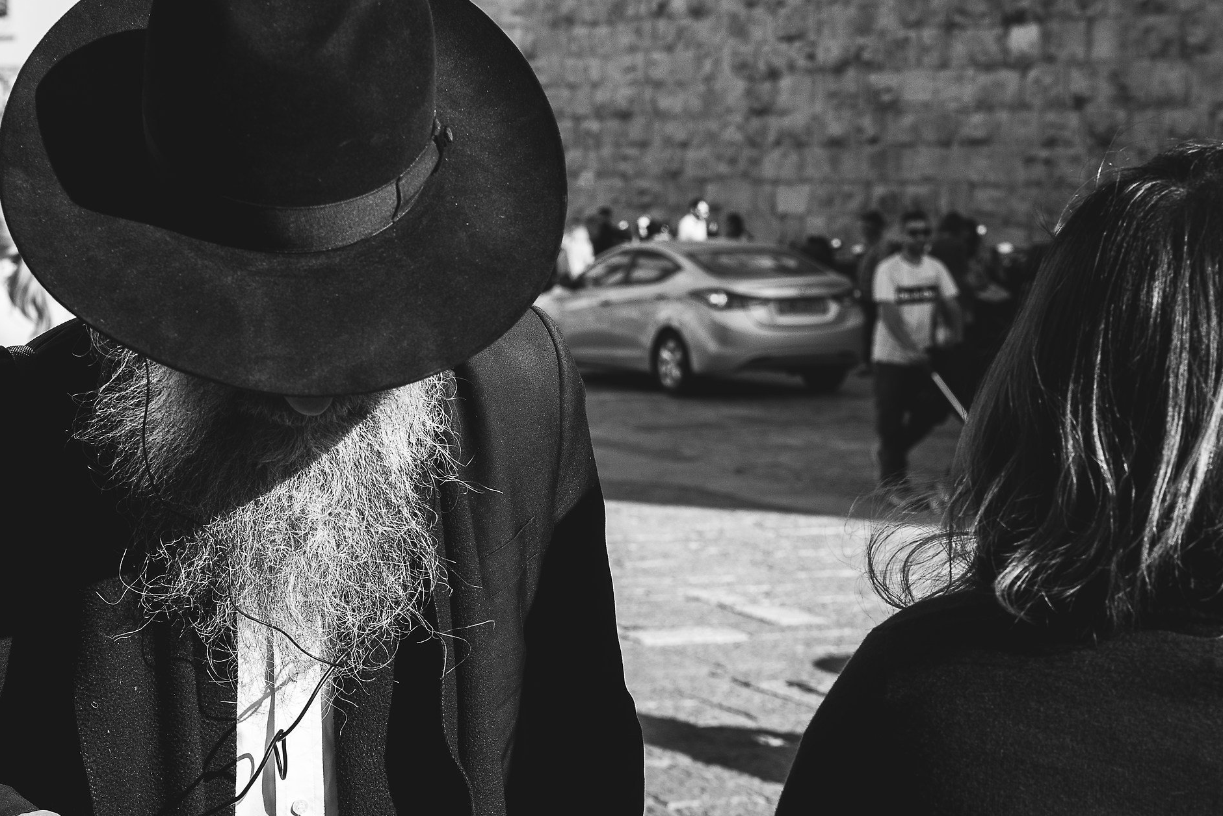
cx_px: 550
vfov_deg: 18.4
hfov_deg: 27.3
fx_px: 2515
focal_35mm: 74
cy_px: 433
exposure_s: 1/1000
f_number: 7.1
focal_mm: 58
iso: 640
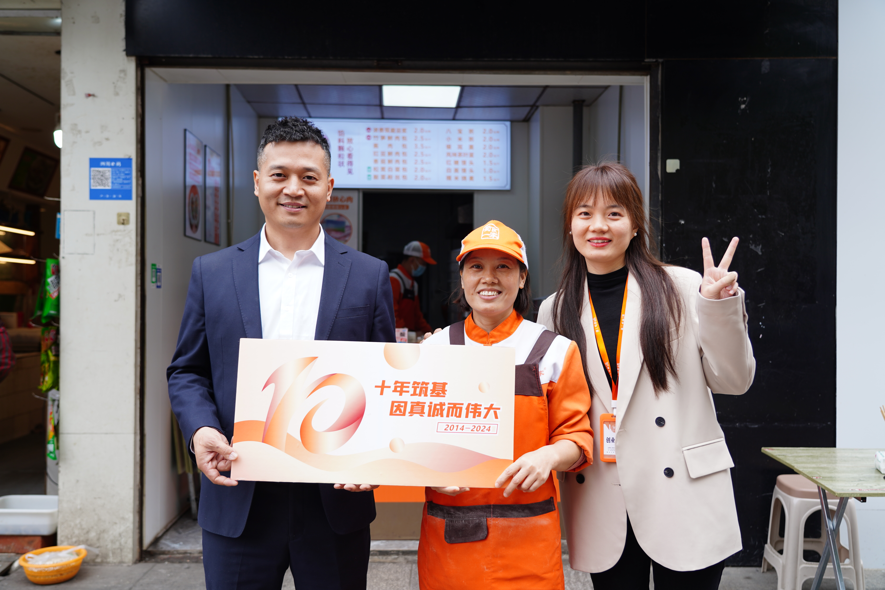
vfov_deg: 40.0
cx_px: 442
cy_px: 295
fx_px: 811
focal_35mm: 33
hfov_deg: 57.2
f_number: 4
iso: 100
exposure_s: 1/160
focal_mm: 33
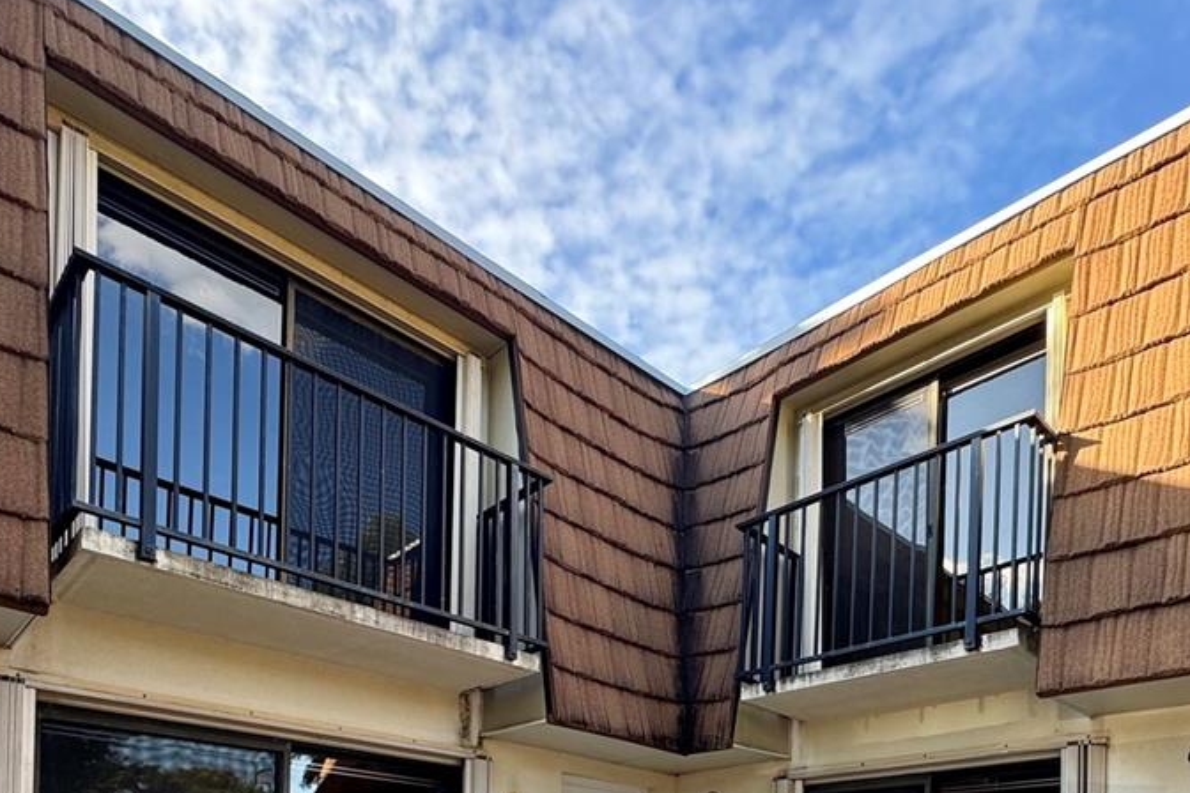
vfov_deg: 39.1
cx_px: 600
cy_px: 905
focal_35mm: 26
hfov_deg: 69.4
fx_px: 859
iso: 40
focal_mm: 2.22
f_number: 2.2
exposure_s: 1/99
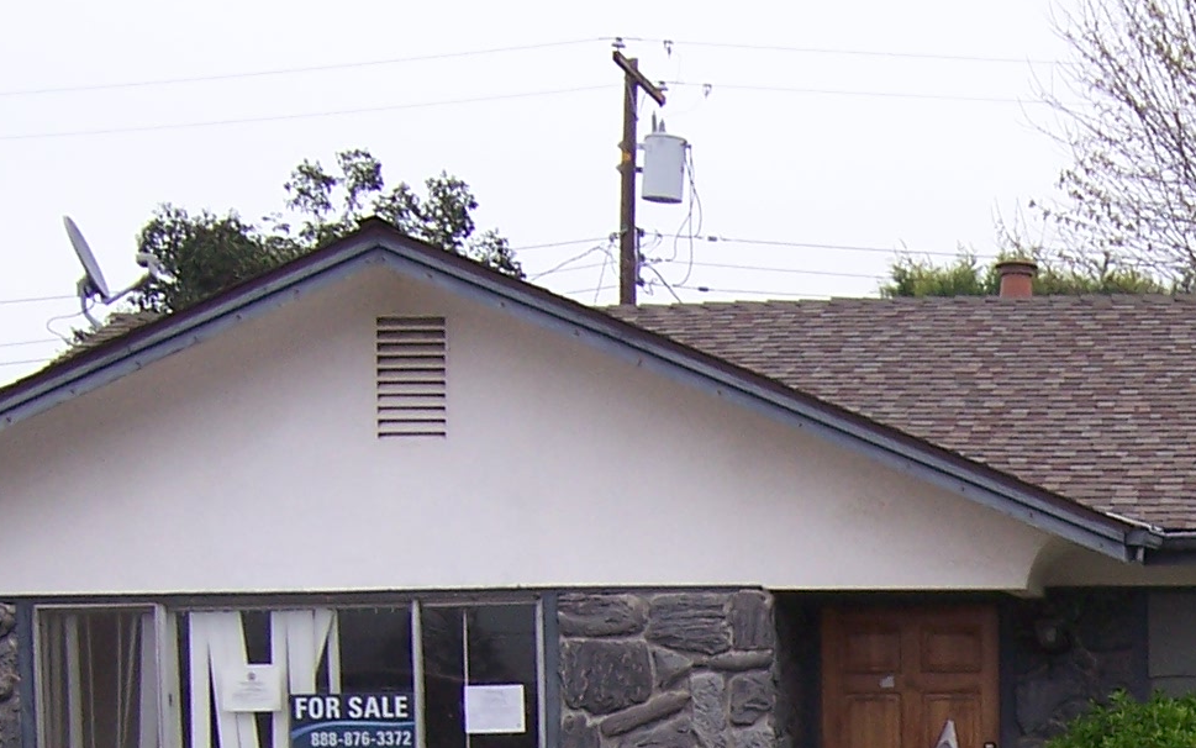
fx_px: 3032
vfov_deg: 13.2
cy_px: 1155
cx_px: 1240
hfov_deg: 21.4
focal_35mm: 93
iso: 80
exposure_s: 1/500
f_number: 3.4
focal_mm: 5.5
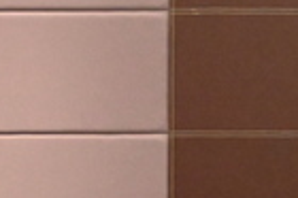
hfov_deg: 7.0
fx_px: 2356
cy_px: 171
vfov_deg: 4.8
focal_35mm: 285
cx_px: -311
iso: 5600
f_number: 5.6
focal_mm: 38
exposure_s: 1/60
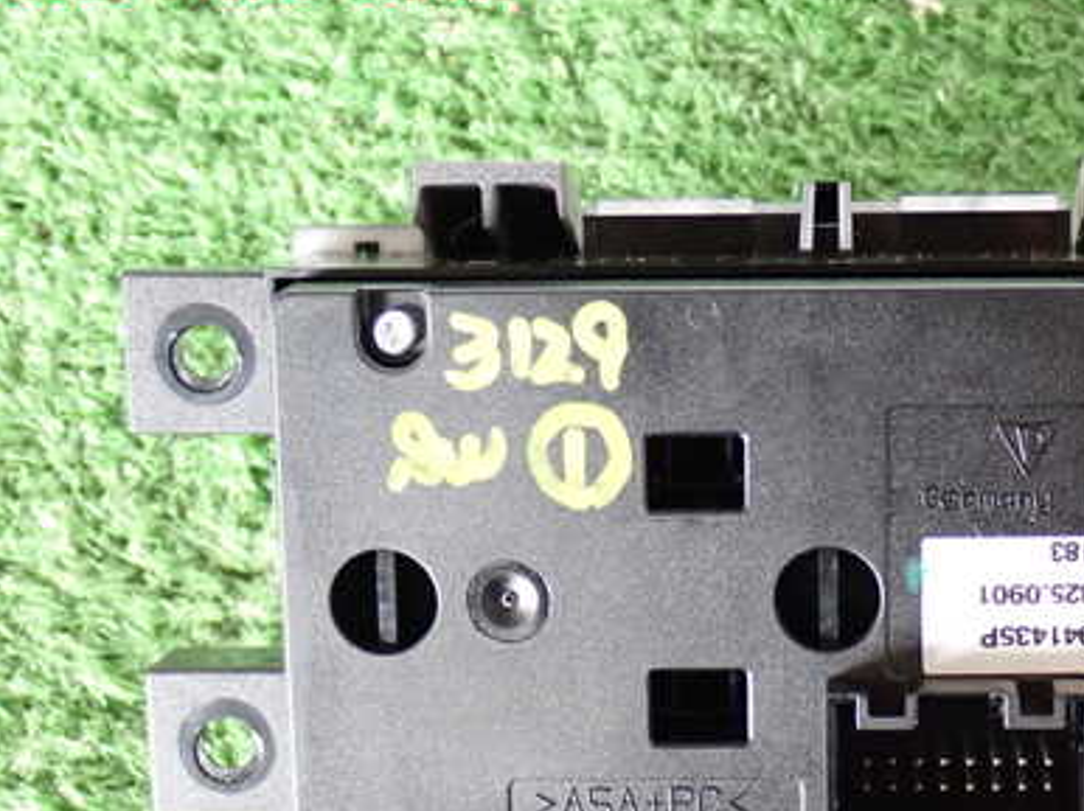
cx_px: 840
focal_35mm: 84
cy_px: 575
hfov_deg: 23.0
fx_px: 2629
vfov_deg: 17.5
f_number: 3.3
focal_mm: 9.65
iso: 640
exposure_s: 1/50
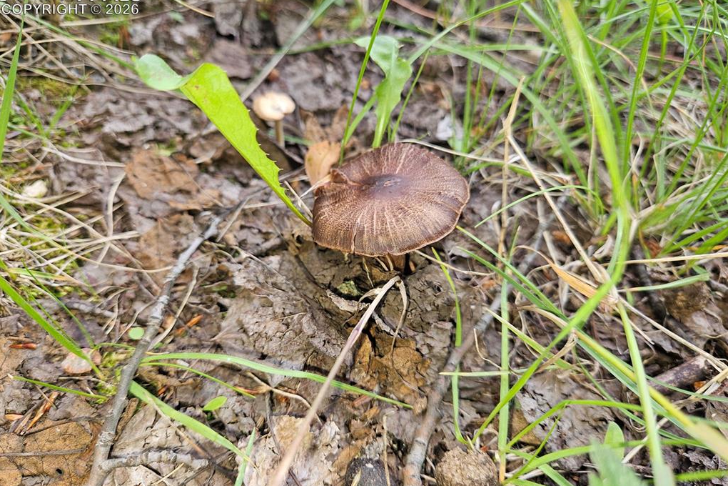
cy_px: 249
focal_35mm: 24
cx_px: 364
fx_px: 485
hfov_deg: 73.7
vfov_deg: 53.1
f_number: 1.8
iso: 25
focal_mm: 5.4
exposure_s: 1/120
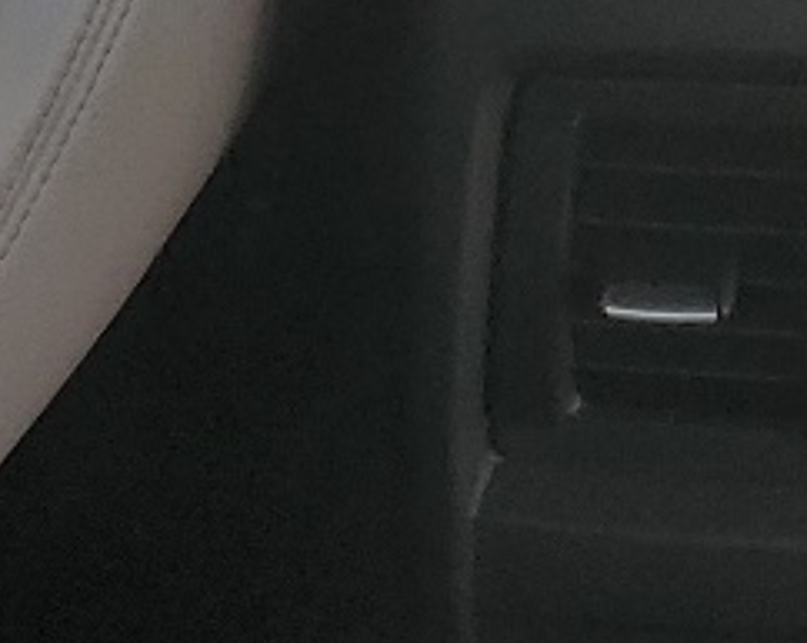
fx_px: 4008
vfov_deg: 8.2
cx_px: 914
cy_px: -1093
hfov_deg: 11.3
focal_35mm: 168
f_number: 1.5
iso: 50
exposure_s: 1/250
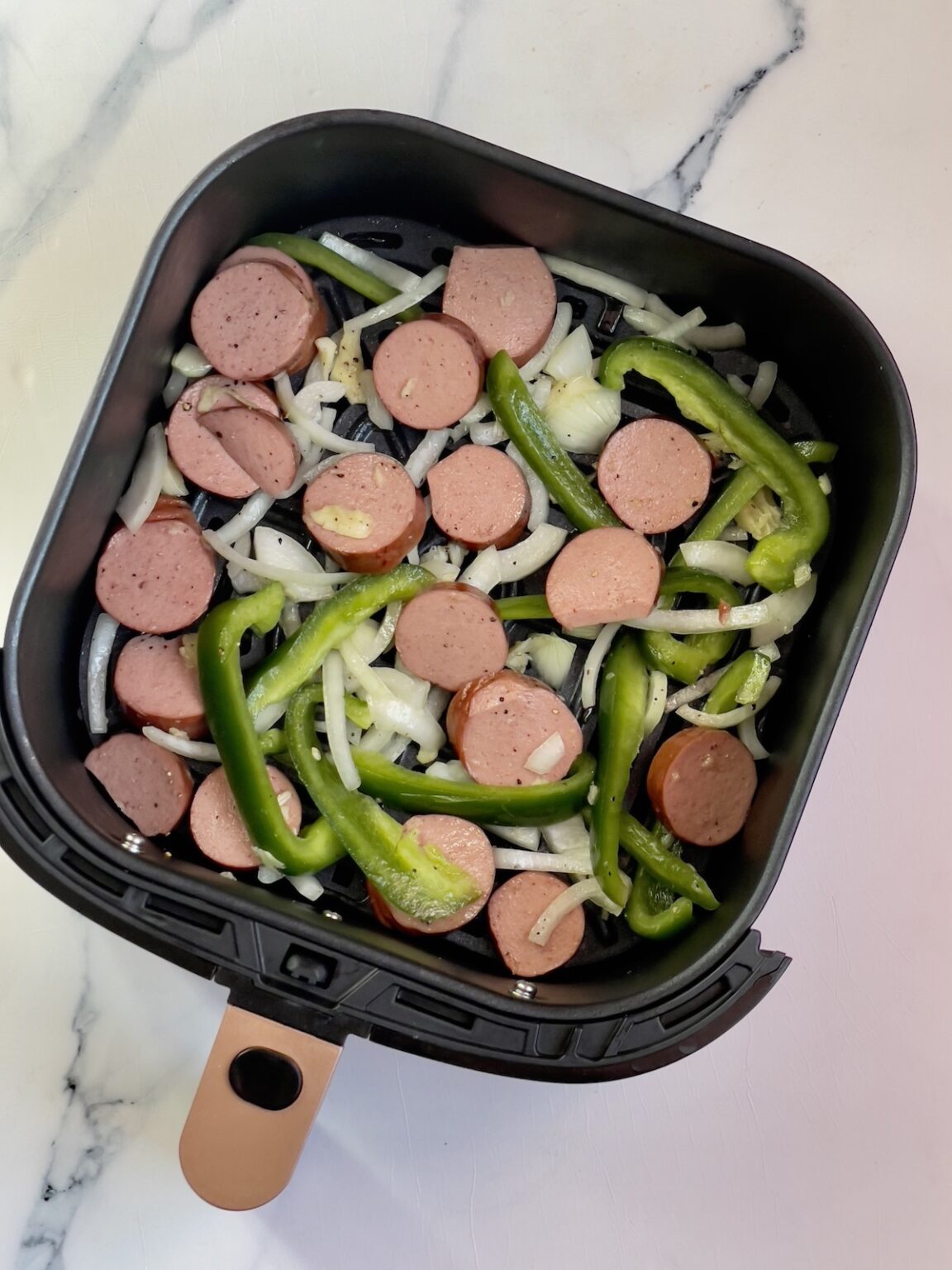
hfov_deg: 28.0
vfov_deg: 36.8
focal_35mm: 52
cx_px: 476
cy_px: 635
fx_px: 1907
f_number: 2
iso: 50
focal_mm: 6
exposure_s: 1/122
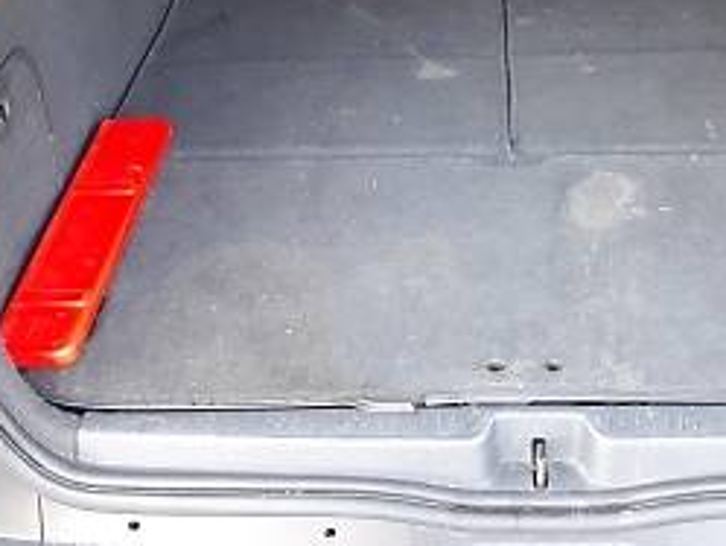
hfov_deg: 34.1
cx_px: 478
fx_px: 1175
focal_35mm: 56
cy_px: 36
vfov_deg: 25.2
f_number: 1.9
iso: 200
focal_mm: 3.6
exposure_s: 1/33
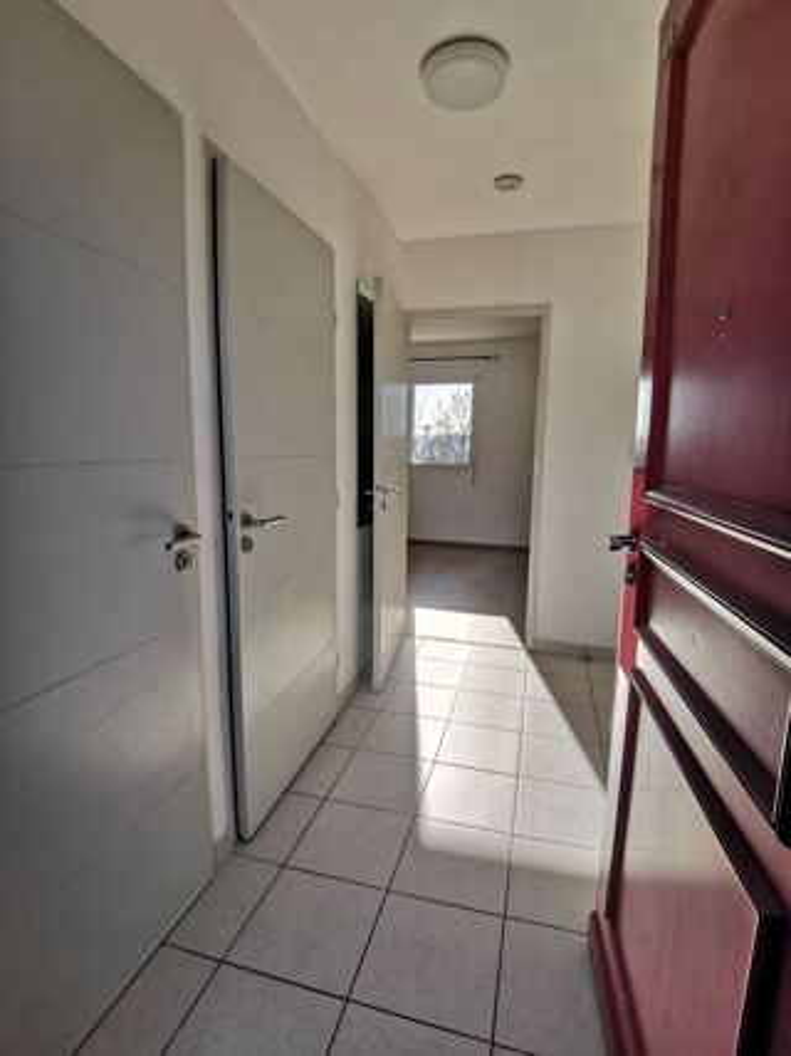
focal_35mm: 17
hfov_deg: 74.7
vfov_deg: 91.0
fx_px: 518
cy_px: 528
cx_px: 396
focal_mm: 2.26
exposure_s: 6
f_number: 2.2
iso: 50
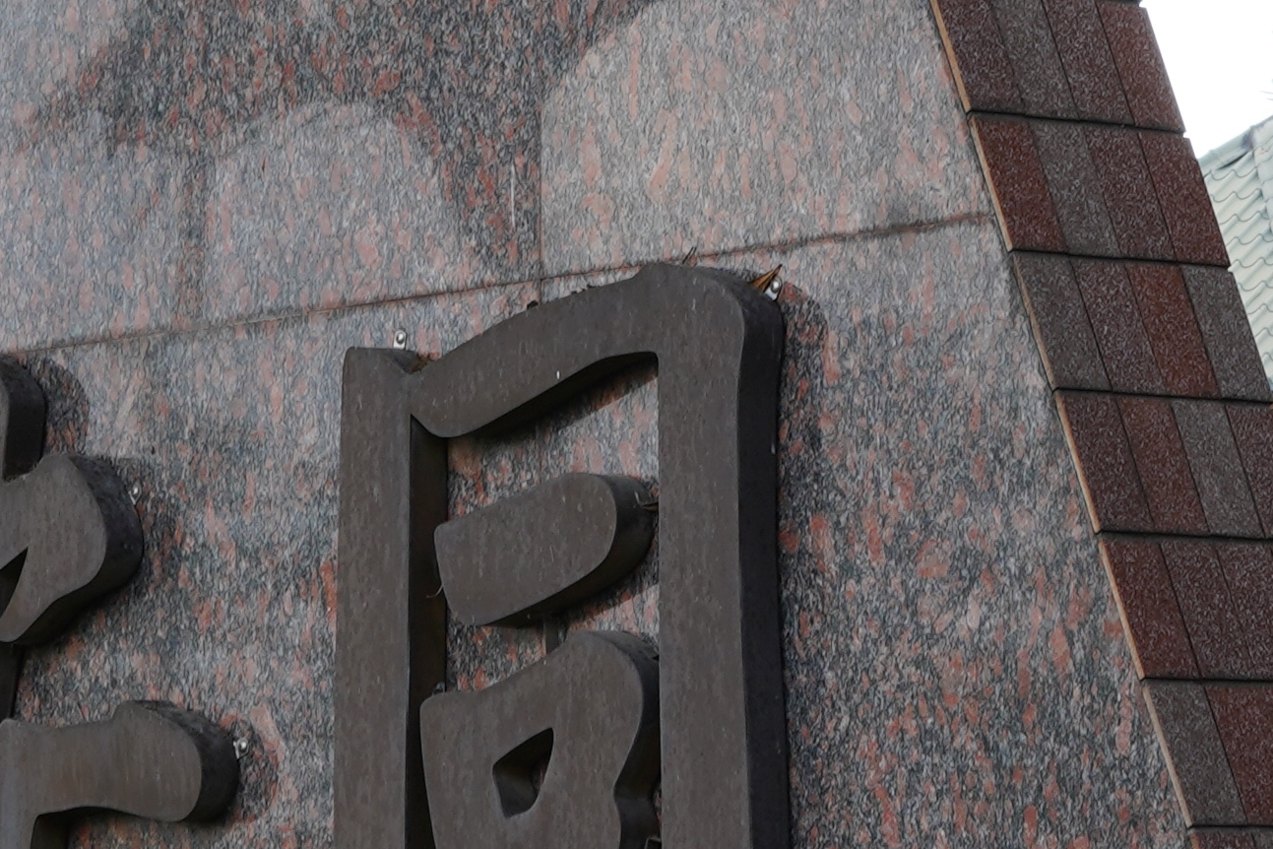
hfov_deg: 8.9
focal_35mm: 232
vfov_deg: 5.9
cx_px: 987
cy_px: -39
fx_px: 8203
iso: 200
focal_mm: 50
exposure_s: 1/50
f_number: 13
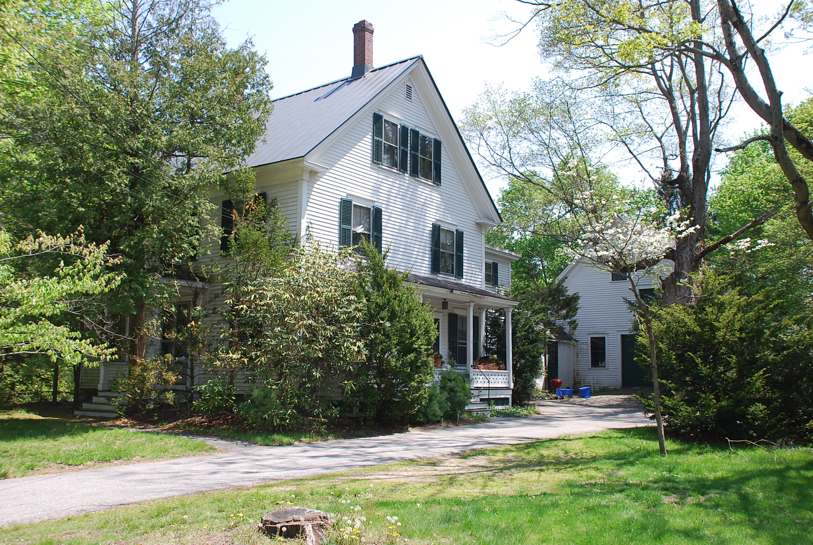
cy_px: 272
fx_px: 746
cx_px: 406
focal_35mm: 33
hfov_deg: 57.2
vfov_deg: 40.1
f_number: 6.3
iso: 100
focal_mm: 22
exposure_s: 1/160
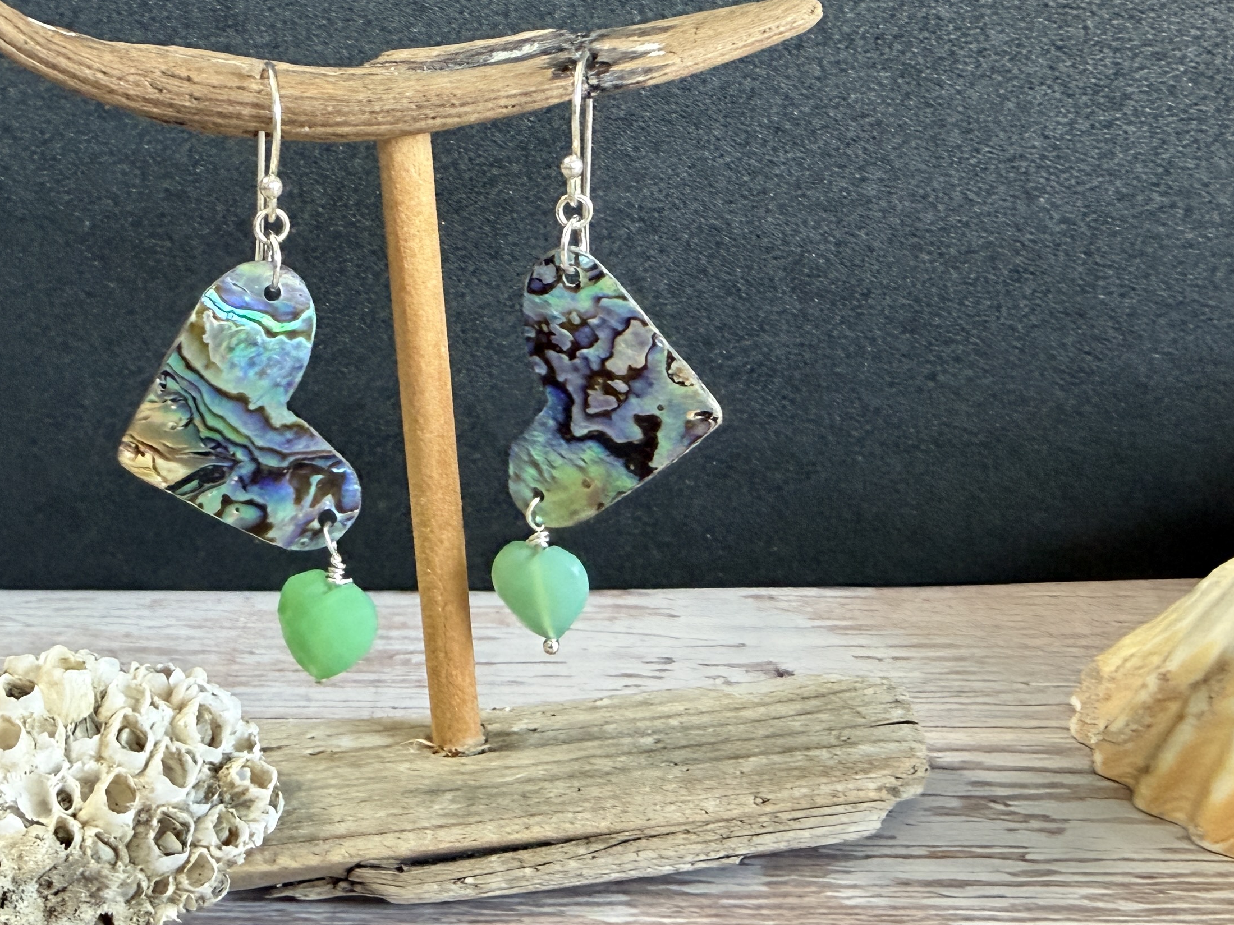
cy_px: 332
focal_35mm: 44
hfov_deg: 42.4
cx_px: 419
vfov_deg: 32.7
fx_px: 1568
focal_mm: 2.22
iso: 320
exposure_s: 1/60
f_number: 2.2
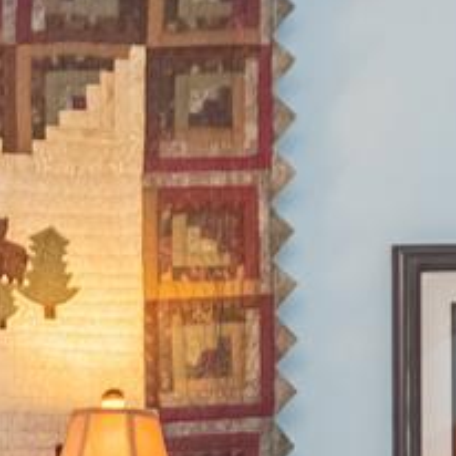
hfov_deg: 11.1
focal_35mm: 152
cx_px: -182
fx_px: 2265
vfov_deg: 10.4
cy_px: 951
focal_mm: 12
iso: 640
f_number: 3.8
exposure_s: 1/40
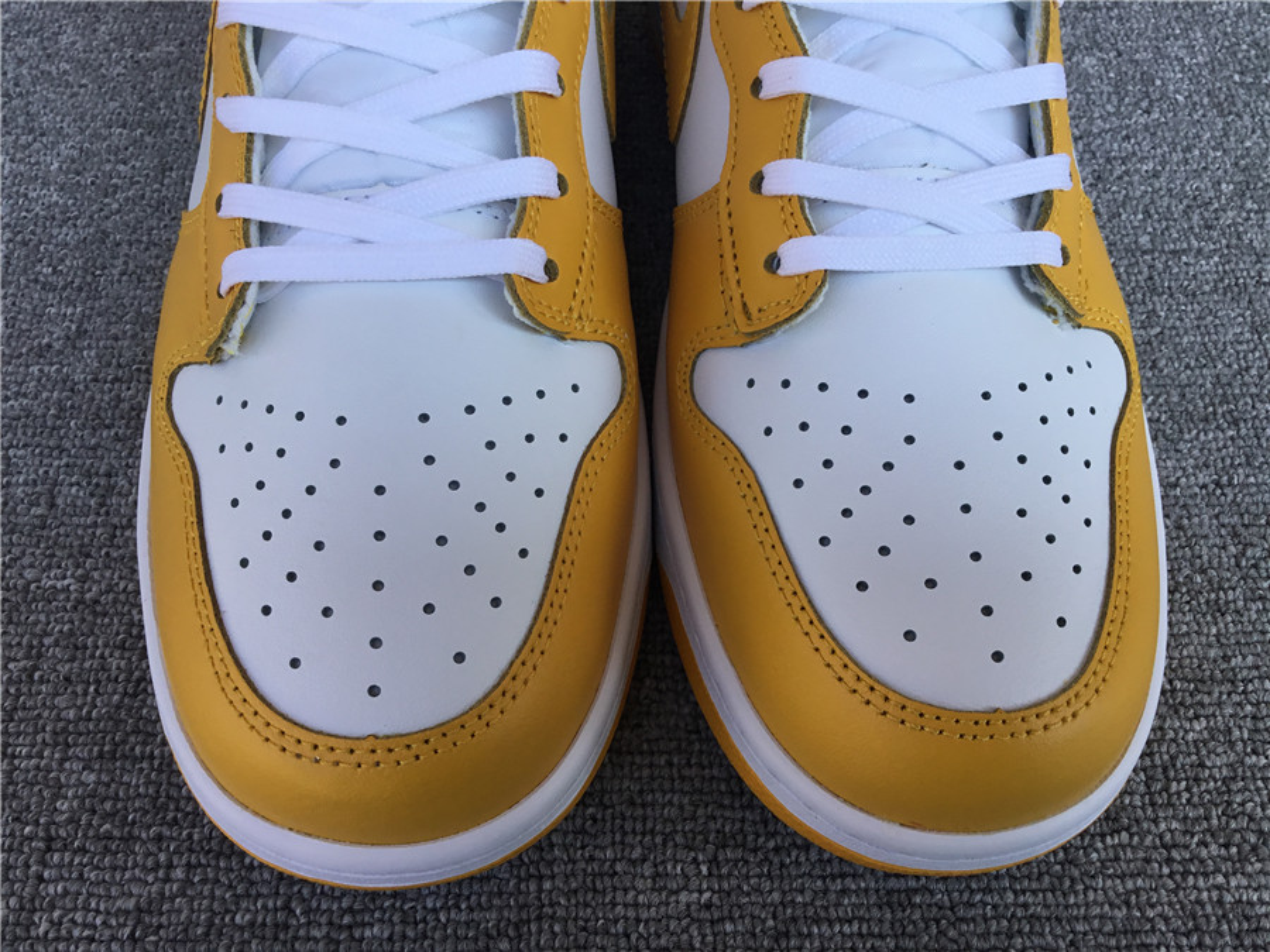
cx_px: 635
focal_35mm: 31
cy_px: 476
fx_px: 1137
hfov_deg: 58.4
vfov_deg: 45.4
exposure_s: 1/429
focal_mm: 3.3
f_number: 2.4
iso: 25
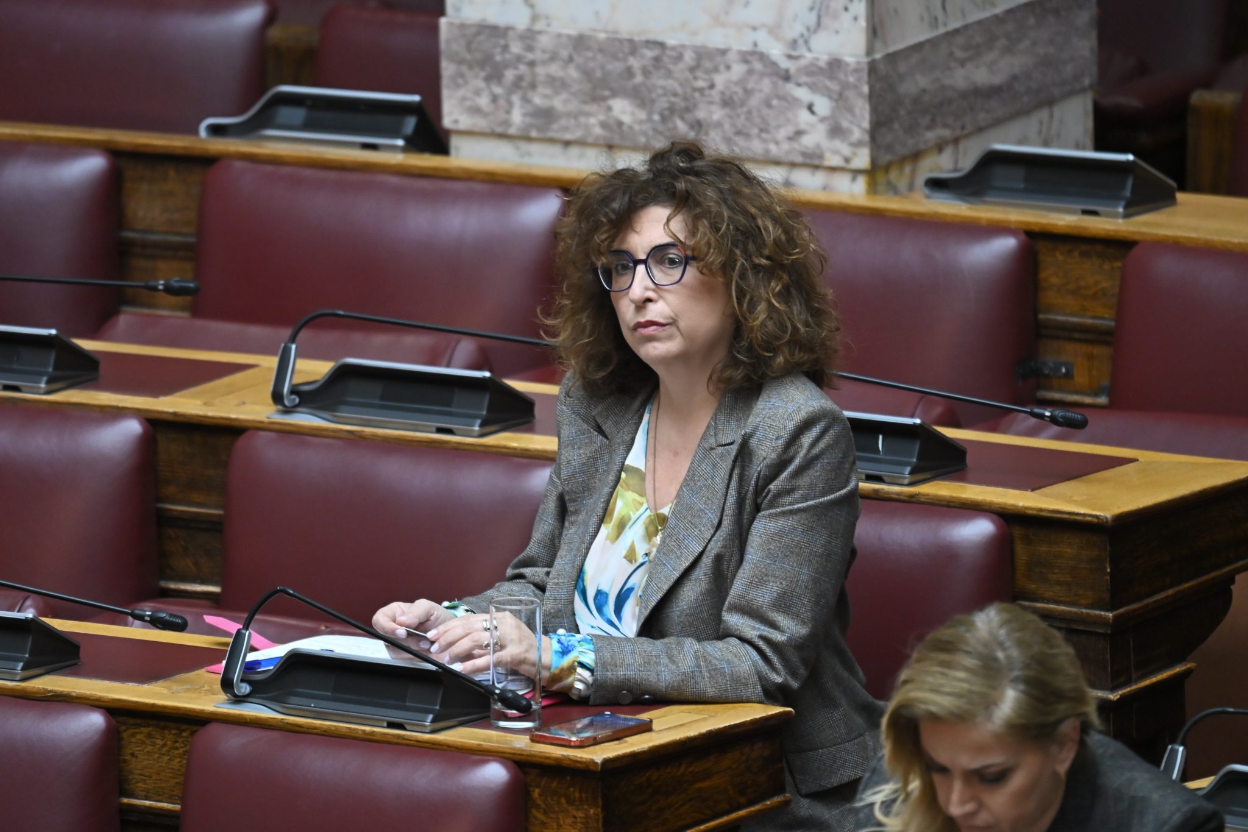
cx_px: 624
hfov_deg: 3.4
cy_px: 416
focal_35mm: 600
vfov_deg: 2.3
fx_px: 20797
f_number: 6.3
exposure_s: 1/250
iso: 4000
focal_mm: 600
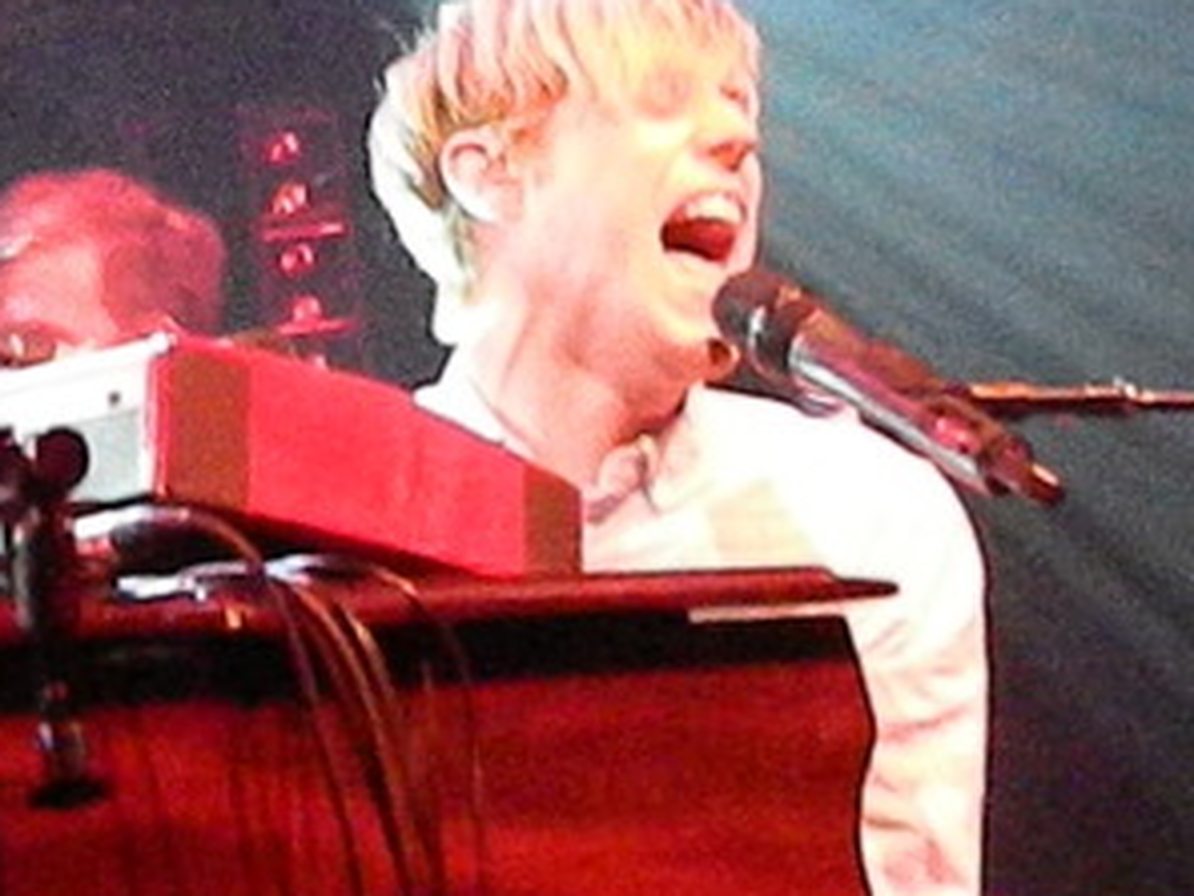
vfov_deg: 6.7
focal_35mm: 222
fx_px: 7660
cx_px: 169
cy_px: -48
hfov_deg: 8.9
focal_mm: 18.6
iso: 3200
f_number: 4.5
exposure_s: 1/60
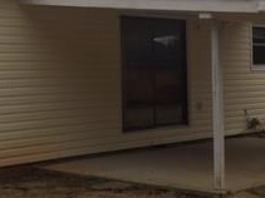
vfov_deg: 16.8
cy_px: 90
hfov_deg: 22.3
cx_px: 146
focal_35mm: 88
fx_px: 673
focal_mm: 4.15
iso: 25
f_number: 2.2
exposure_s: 1/506
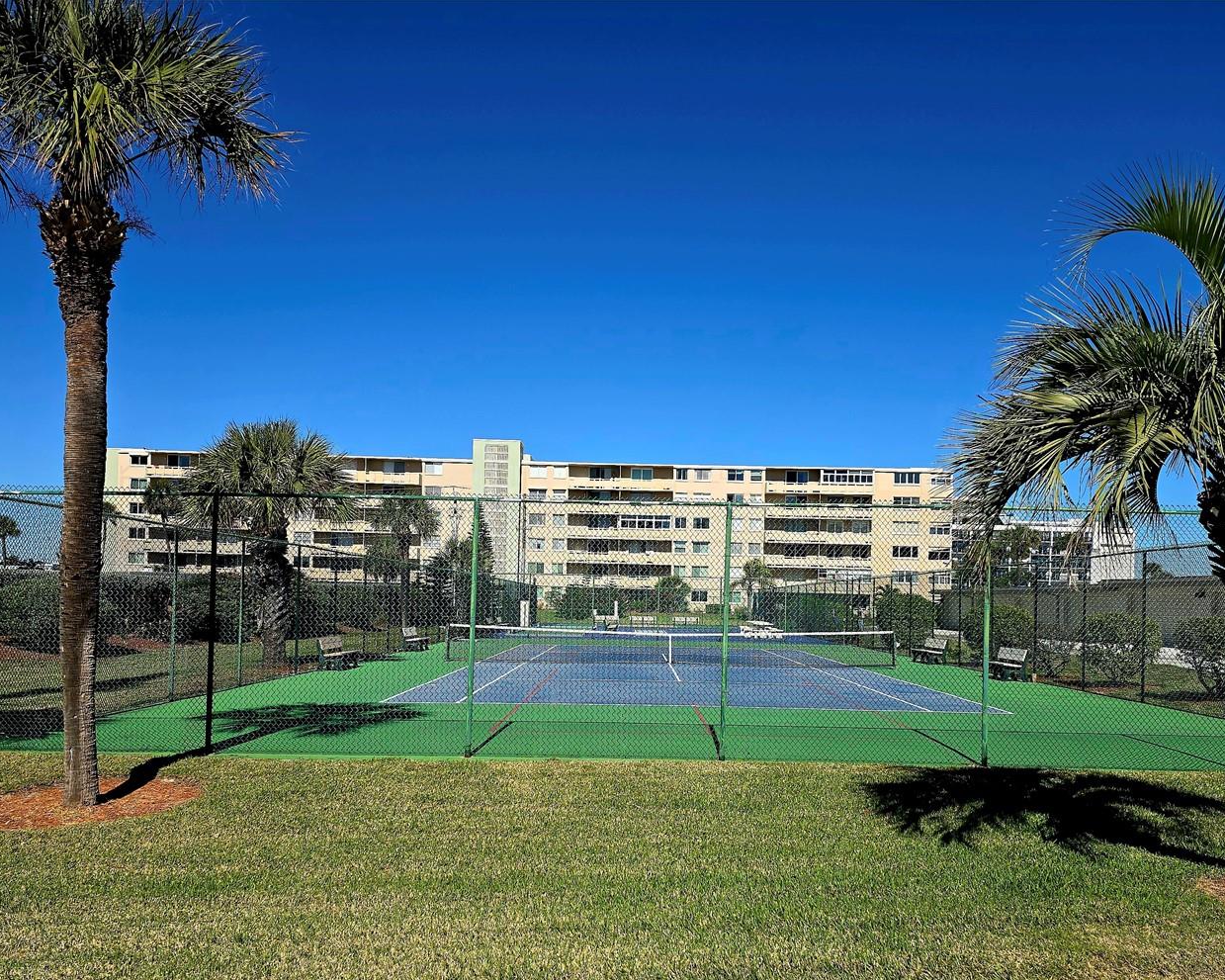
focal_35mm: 29
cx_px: 627
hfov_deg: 60.4
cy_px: 592
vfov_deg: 49.6
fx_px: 1051
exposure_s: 1/1429
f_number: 1.7
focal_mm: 6.3
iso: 12
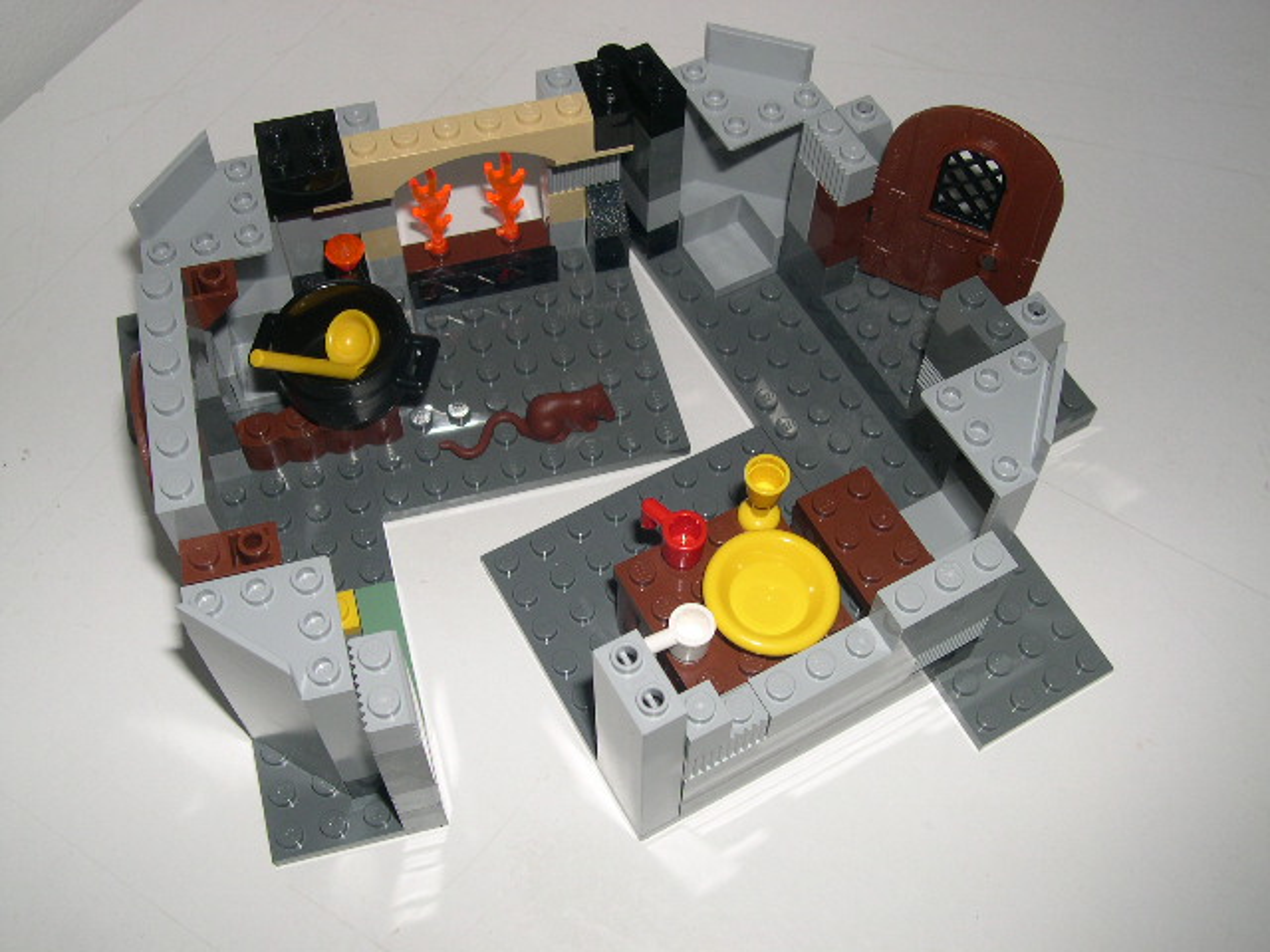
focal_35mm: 38
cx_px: 635
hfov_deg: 49.0
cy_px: 476
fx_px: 1394
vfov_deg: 37.7
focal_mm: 8
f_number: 7.6
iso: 100
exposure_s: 1/60
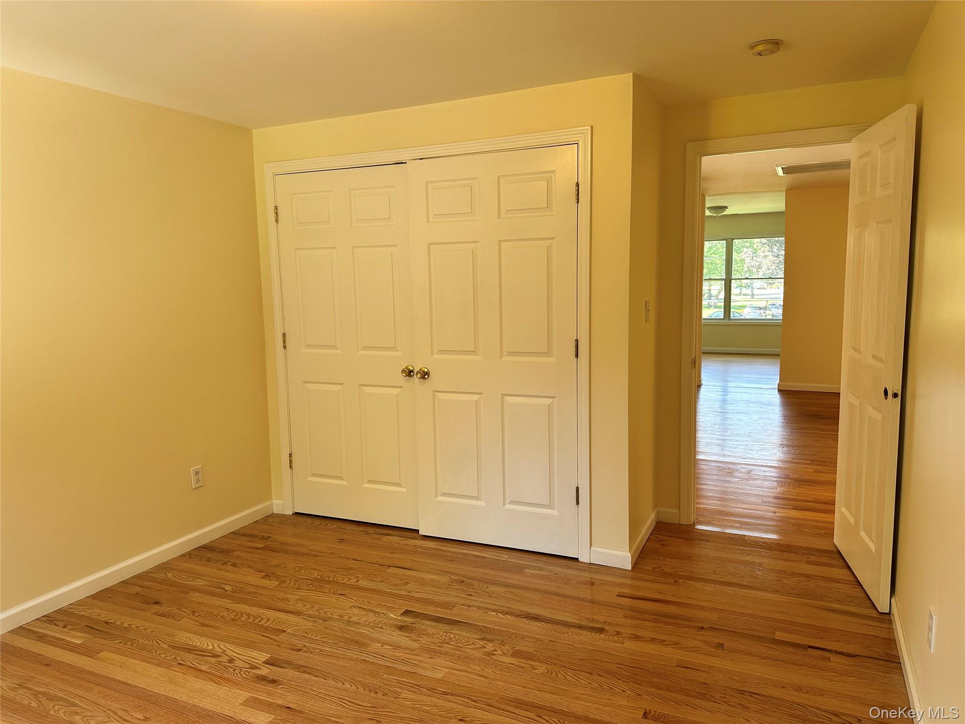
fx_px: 669
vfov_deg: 56.8
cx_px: 482
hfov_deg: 71.6
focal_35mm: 24
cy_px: 362
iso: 100
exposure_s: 1/121
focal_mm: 6.86
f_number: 1.78
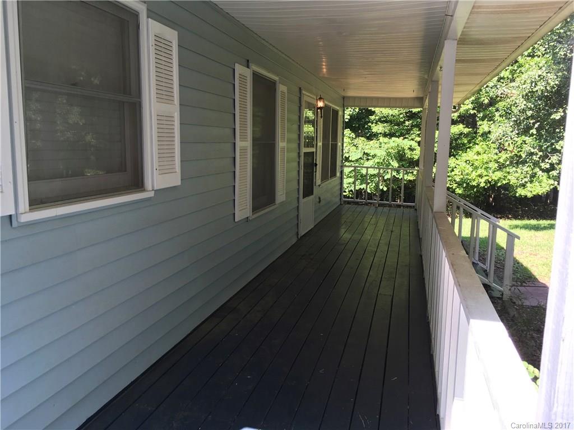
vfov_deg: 48.2
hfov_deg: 61.7
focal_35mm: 29
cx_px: 287
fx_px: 481
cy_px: 215
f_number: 2.2
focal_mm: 4.15
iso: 25
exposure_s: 1/120
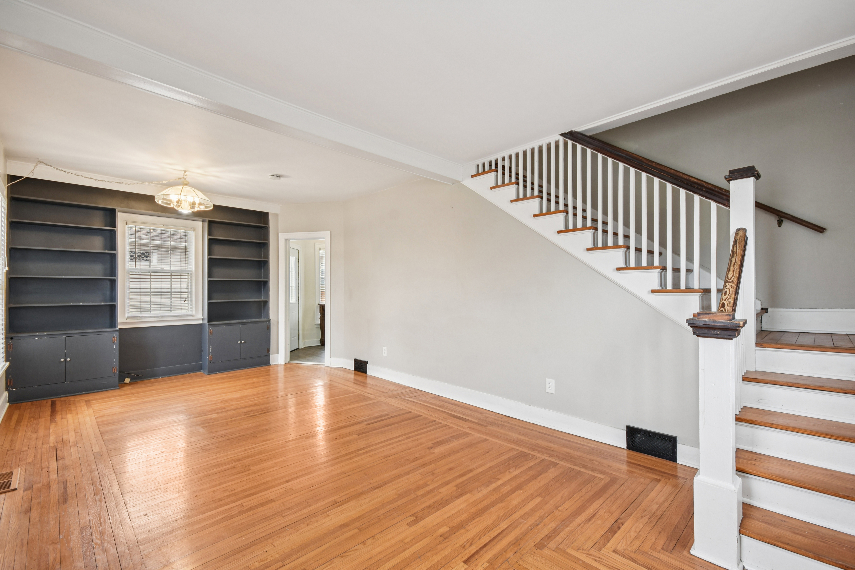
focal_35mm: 15
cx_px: 428
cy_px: 285
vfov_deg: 77.3
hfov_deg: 100.4
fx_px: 356
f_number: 8
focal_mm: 10
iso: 400
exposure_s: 1/10
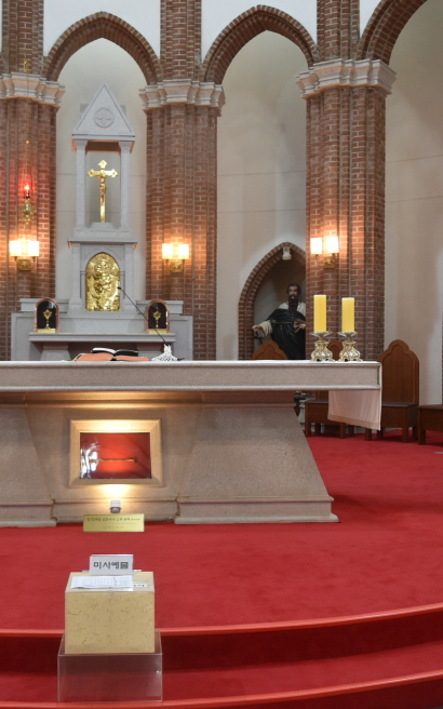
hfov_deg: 30.4
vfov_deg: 47.2
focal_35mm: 42
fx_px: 811
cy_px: 354
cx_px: 173
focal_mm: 18
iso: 1000
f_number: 3.5
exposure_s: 1/60
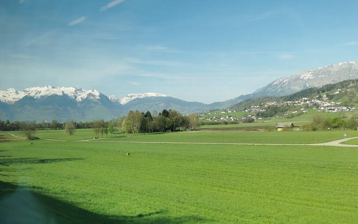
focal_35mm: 36
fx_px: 351
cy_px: 135
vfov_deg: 35.2
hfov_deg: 53.5
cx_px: 139
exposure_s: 1/668
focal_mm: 5.58
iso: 50
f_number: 1.8
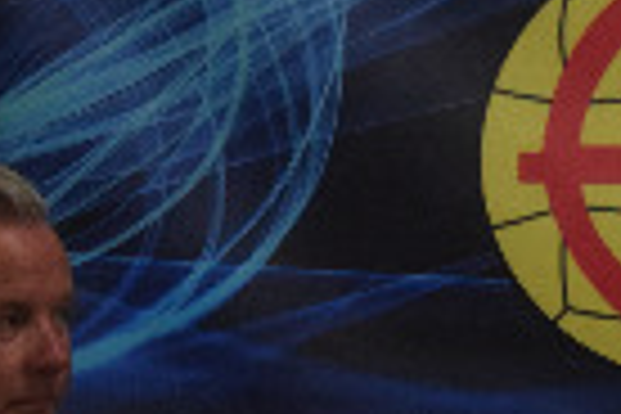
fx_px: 5259
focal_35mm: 305
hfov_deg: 6.6
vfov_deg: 4.5
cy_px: 601
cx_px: 1089
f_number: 4.5
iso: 2500
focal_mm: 35
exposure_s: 1/60
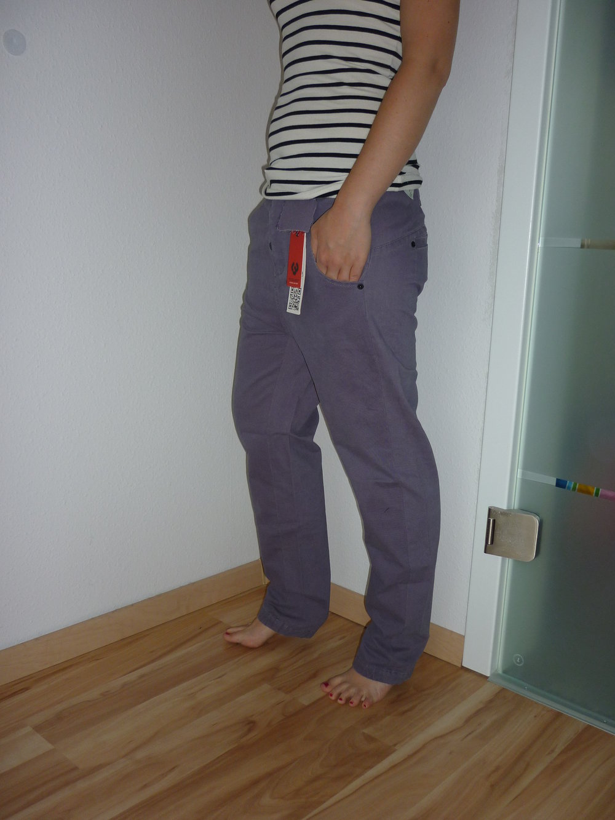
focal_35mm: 33
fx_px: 782
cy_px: 410
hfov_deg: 43.0
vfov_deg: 55.3
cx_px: 308
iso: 100
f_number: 2.8
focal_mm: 5.5
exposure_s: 1/30
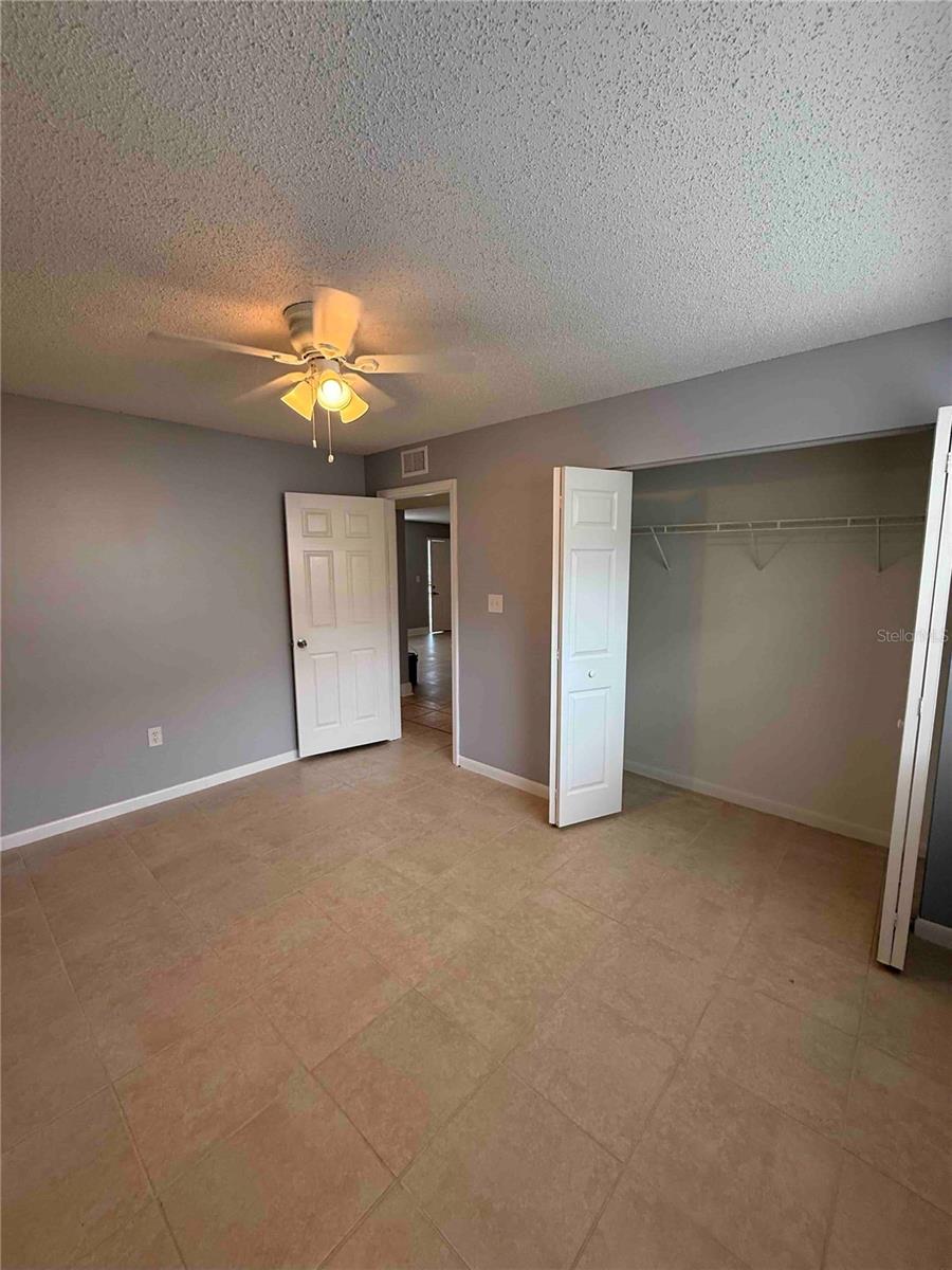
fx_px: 513
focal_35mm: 14
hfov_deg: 85.7
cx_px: 476
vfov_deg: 102.1
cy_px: 635
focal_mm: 2.22
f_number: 2.2
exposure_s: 1/120
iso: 100
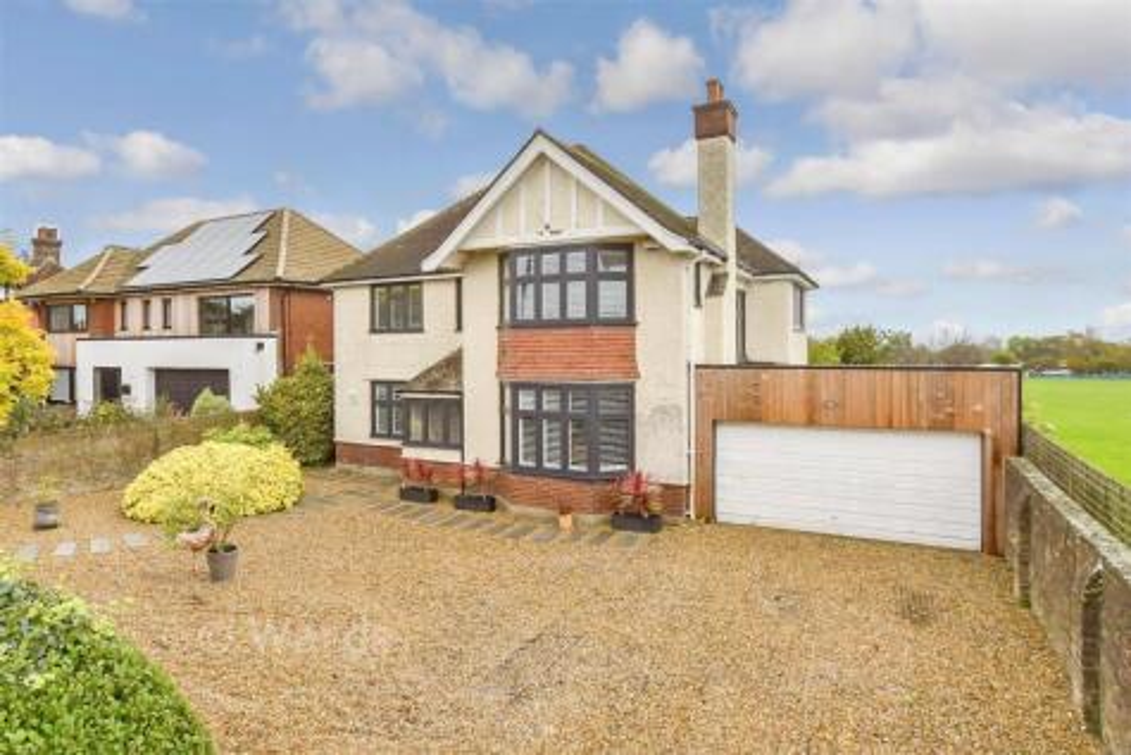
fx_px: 503
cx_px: 566
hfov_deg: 96.7
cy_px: 378
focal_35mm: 16
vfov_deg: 73.8
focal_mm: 11
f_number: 8
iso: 400
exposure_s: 1/125
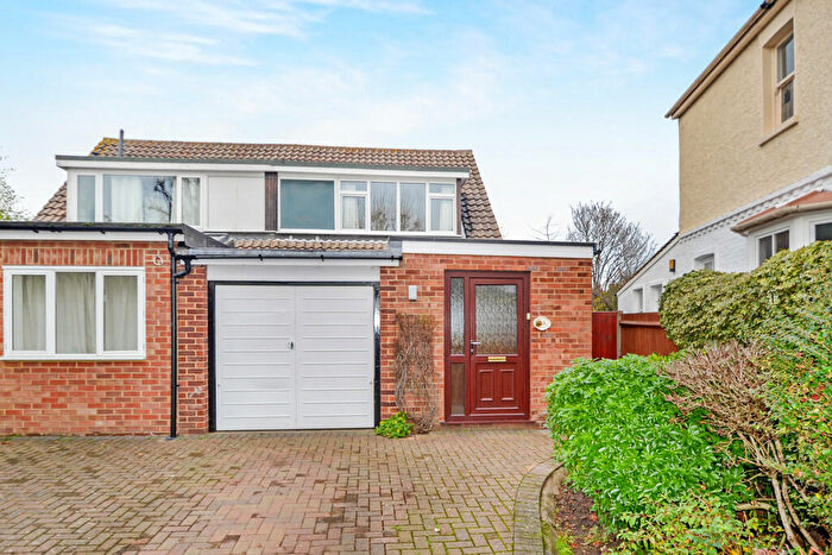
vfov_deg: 63.2
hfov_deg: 85.4
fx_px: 451
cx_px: 416
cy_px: 278
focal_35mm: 20
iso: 100
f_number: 4
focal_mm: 13
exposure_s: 1/160
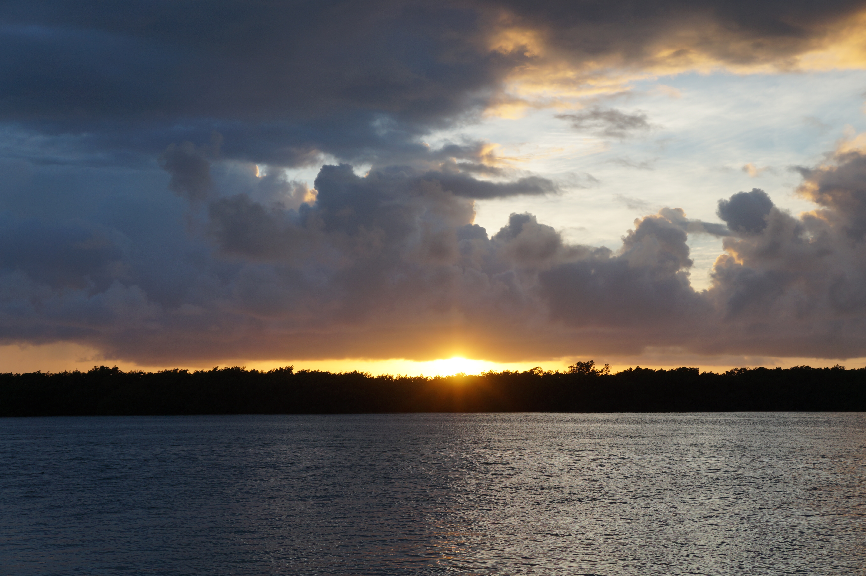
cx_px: 433
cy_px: 288
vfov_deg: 23.2
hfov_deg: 34.2
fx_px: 1407
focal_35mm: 58
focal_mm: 39
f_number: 6.3
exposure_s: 1/200
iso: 100
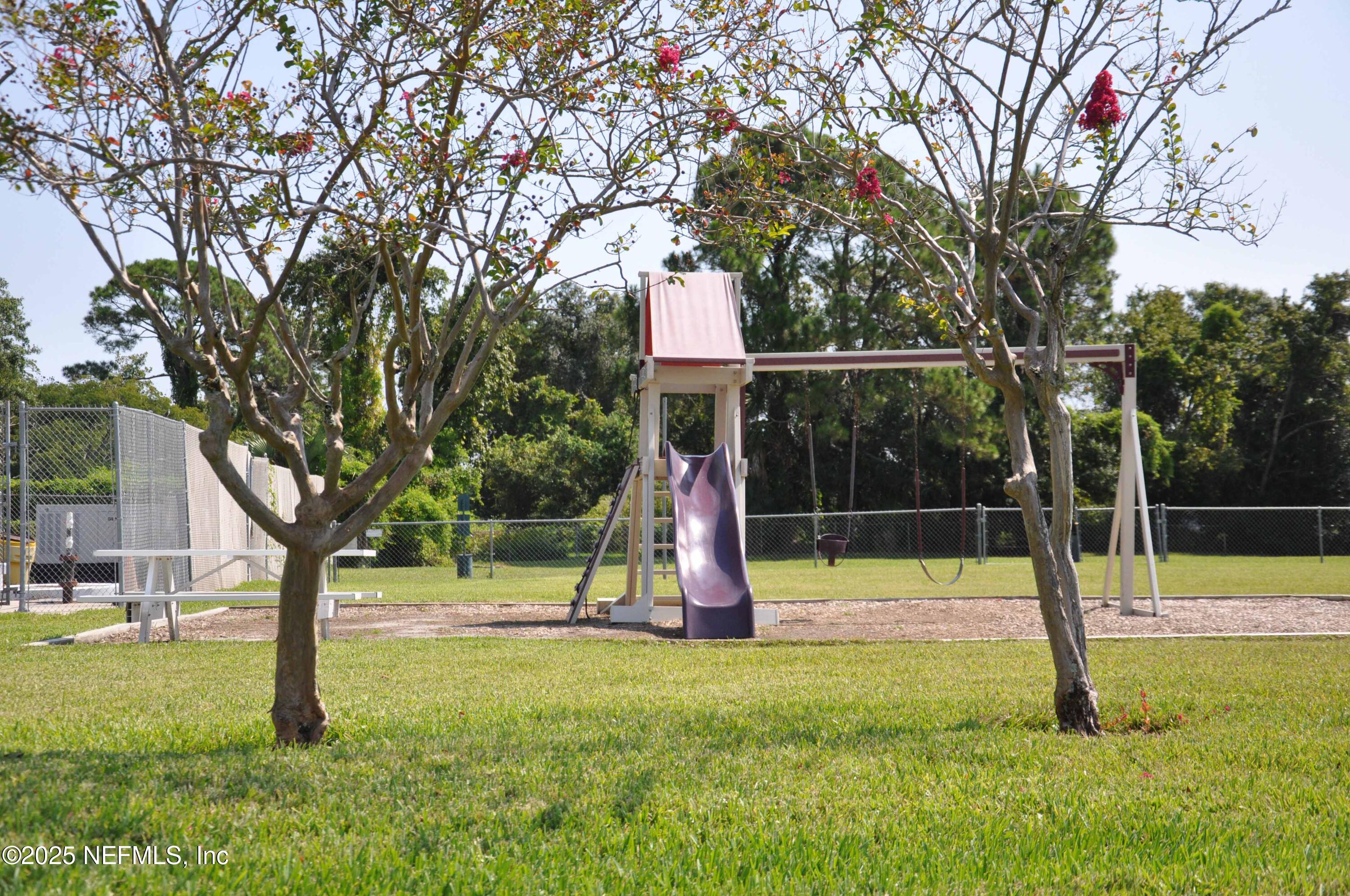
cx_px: 675
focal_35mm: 57
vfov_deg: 23.7
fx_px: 2135
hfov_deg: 35.1
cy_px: 448
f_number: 4.5
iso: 720
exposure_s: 1/4000
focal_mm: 38
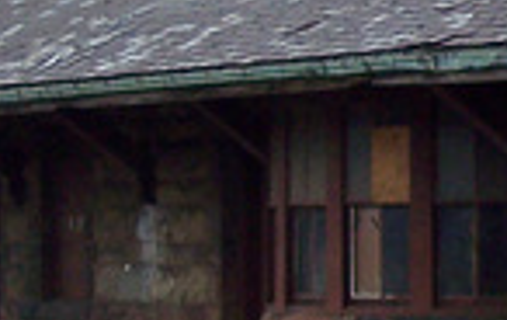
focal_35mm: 234
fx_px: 3241
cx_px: 667
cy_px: 96
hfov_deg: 8.8
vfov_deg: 5.6
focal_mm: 6.3
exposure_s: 1/500
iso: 100
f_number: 2.8
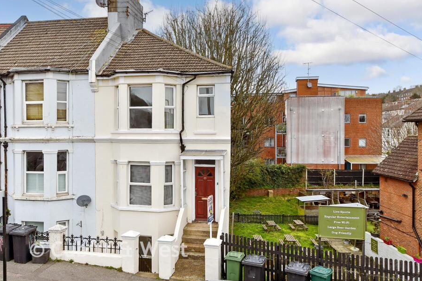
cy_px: 140
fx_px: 399
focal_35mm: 34
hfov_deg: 55.6
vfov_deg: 38.9
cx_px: 185
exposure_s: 1/125
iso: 200
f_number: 8
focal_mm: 20
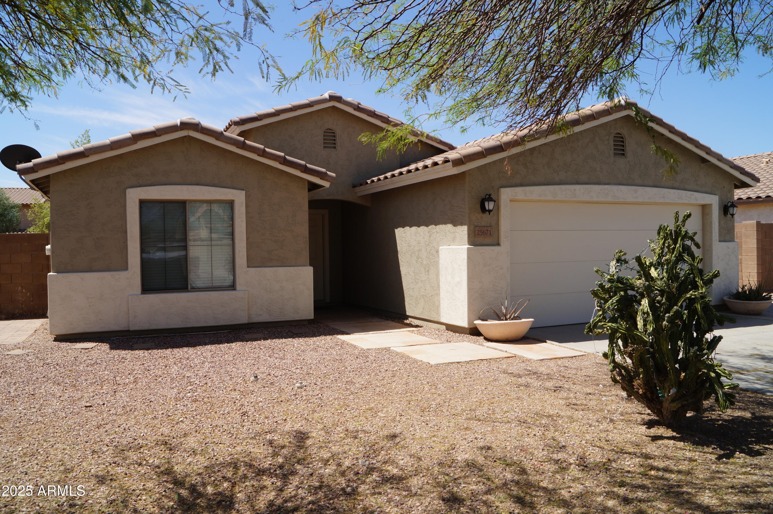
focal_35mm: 27
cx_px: 386
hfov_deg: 67.4
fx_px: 579
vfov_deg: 47.8
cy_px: 257
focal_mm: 18
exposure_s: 1/125
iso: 100
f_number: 16
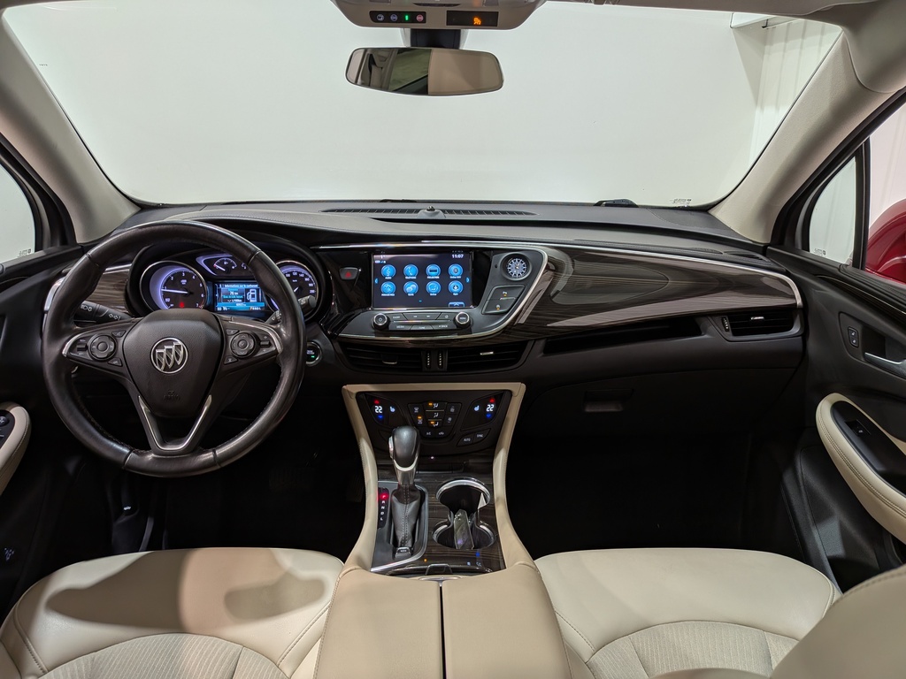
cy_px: 340
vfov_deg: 56.8
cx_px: 453
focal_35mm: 24
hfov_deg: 71.6
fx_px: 628
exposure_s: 1/116
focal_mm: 4.53
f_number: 1.7
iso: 27
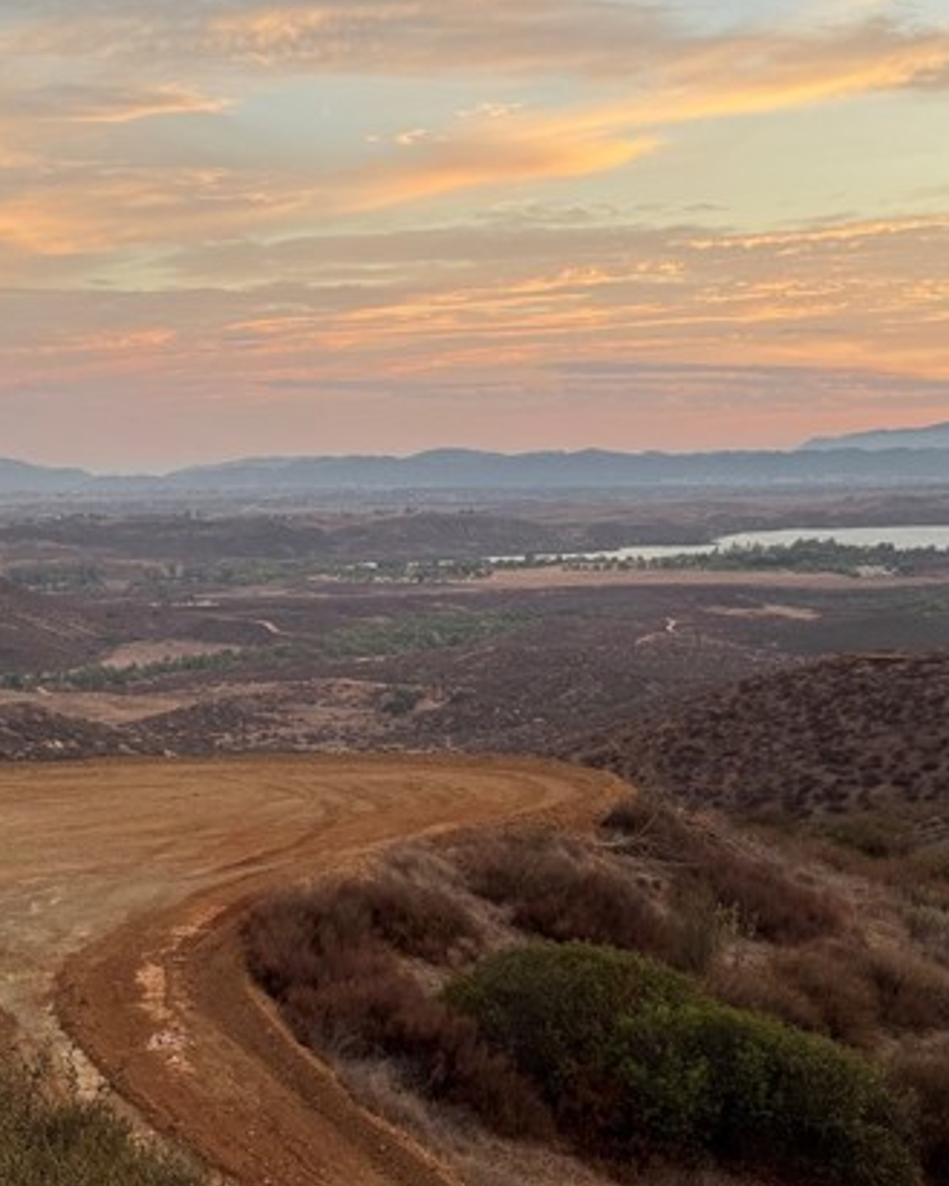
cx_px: 499
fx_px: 2562
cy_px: 583
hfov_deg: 21.0
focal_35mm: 73
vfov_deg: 26.1
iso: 64
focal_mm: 6.76
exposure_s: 1/220
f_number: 1.78
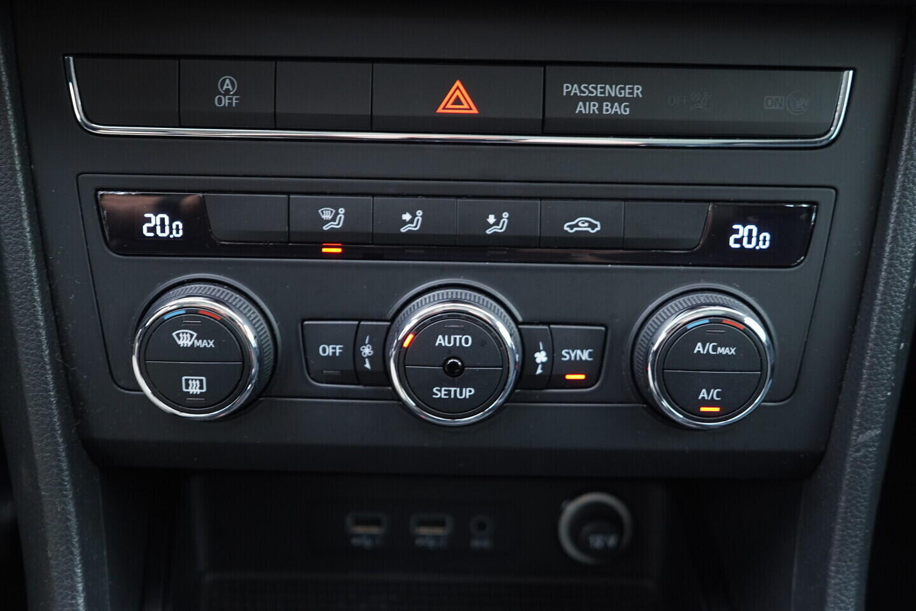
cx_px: 458
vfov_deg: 36.9
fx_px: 916
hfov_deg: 53.1
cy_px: 306
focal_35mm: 36
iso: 800
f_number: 2.8
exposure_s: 1/40
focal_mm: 24
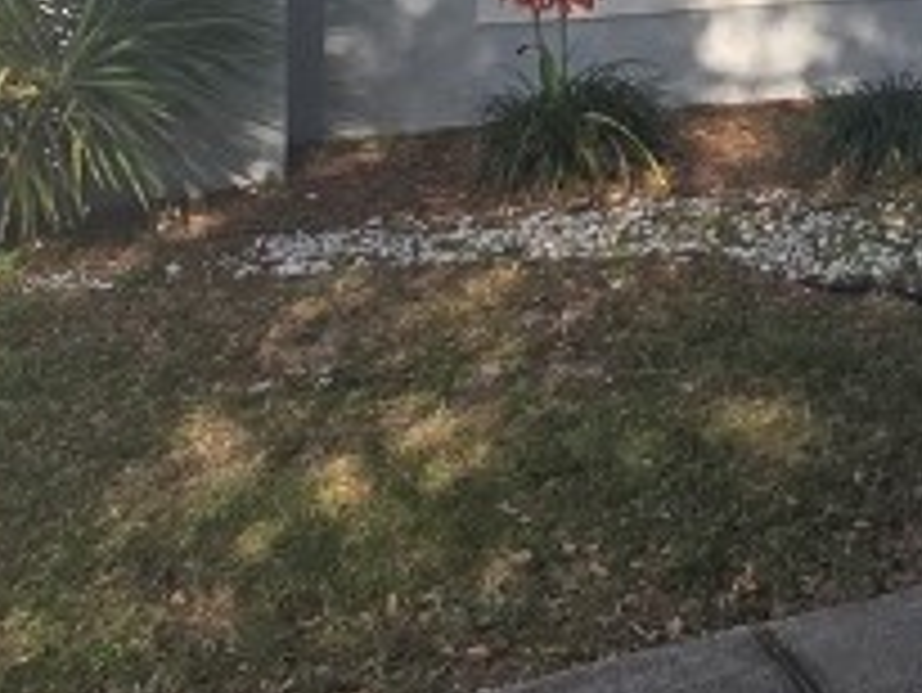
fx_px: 1732
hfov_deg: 27.6
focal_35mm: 65
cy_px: -292
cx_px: 976
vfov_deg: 20.0
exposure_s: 1/1242
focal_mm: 2.2
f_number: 2.2
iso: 50
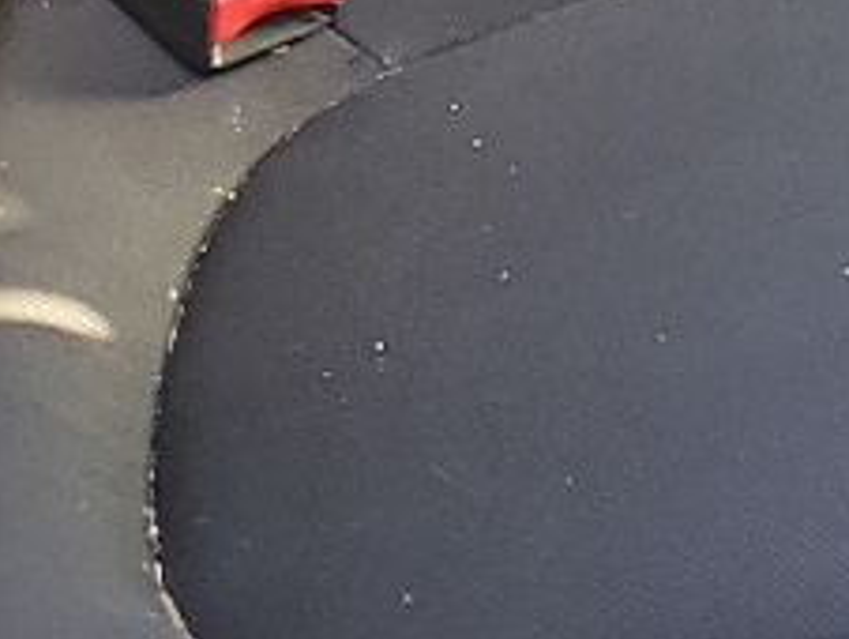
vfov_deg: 7.6
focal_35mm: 184
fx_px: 4518
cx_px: 1255
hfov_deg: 10.4
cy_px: -831
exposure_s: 1/60.2
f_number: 1.5
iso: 51
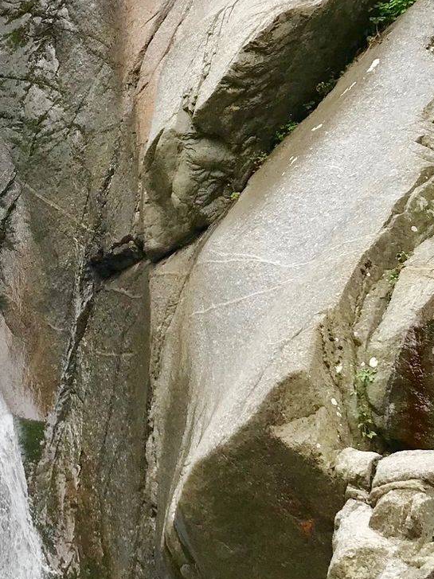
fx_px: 1288
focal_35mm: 77
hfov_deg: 18.1
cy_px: 258
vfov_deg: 25.3
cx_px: -91
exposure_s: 1/504
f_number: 1.8
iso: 20
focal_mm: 3.99
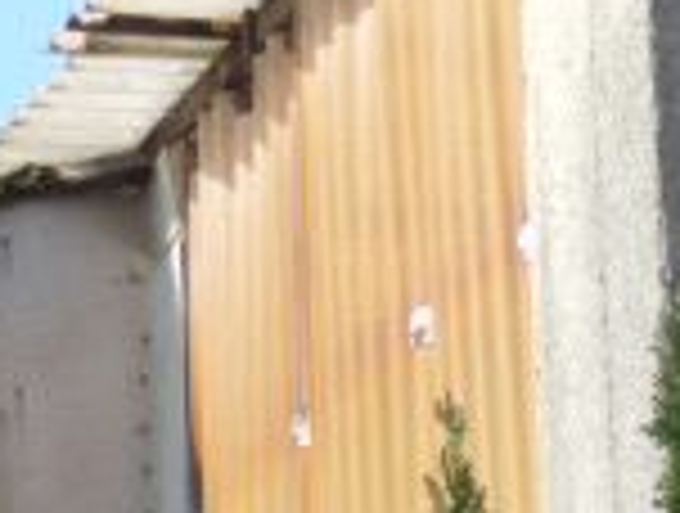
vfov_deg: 4.4
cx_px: 914
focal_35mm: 338
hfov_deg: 5.8
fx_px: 6656
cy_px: 446
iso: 100
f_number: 4.9
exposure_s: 1/200
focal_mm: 14.2
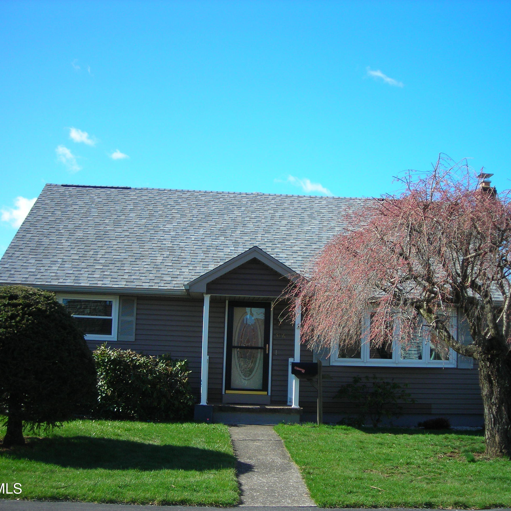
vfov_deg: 37.6
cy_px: 255
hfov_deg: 37.5
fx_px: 752
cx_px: 290
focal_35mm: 45
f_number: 3.2
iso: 50
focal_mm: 6.3
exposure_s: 1/395
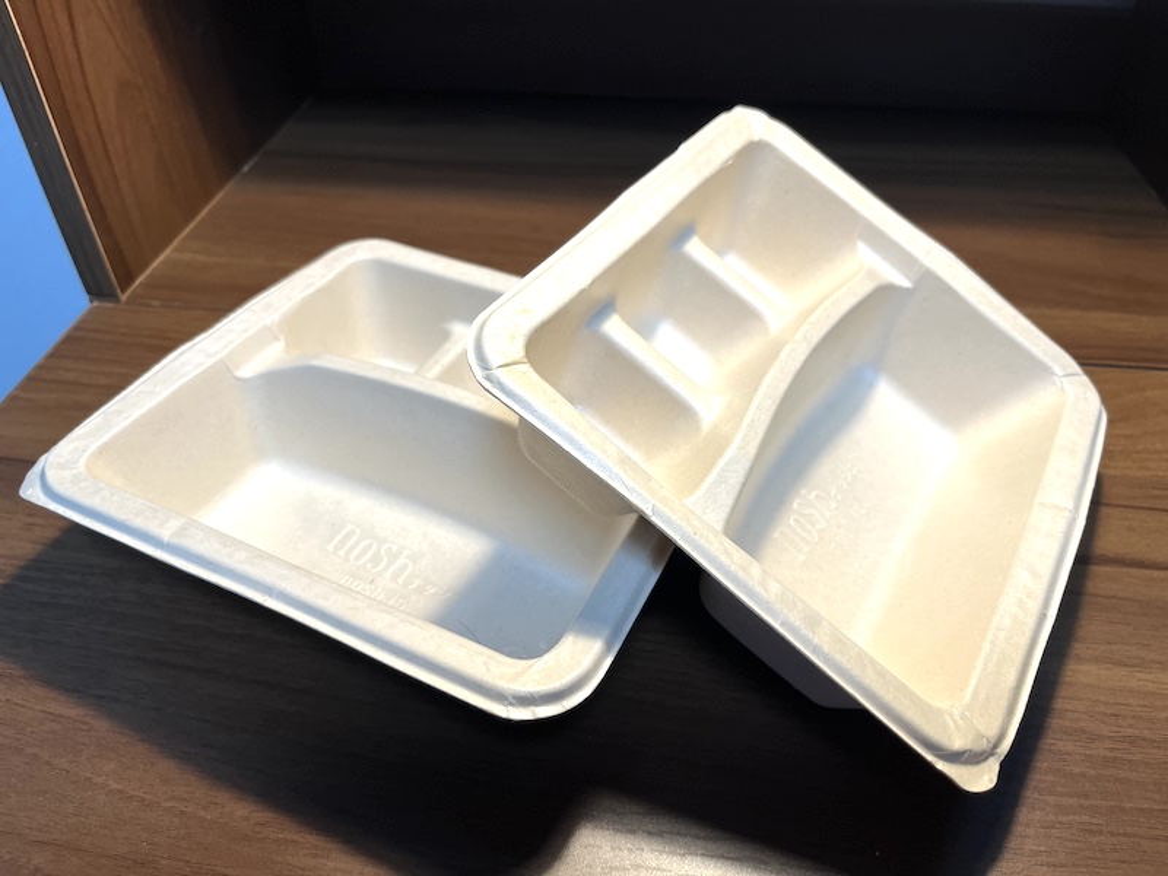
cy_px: 438
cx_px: 584
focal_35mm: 26
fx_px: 877
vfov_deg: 53.1
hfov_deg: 67.3
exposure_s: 1/100
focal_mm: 5.1
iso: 64
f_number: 1.6
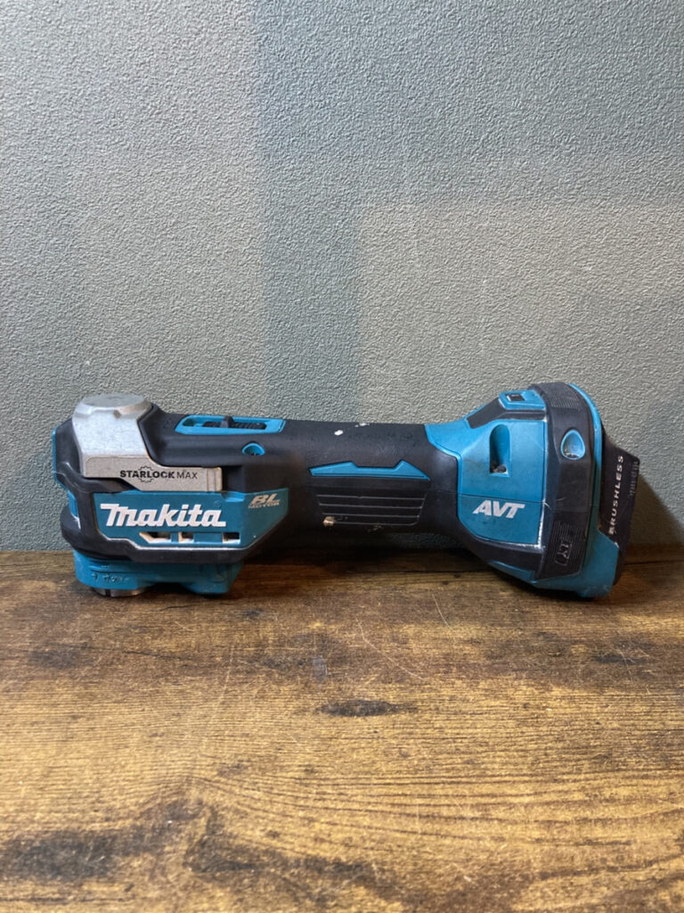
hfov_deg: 49.7
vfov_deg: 63.4
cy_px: 456
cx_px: 342
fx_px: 738
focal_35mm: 28
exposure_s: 1/40
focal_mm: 3.99
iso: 400
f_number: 1.8
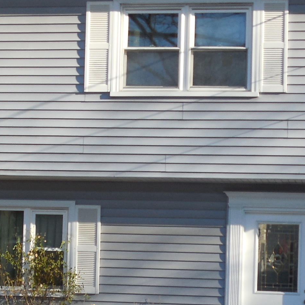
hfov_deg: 14.1
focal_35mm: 124
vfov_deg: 14.0
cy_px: 198
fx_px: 1236
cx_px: 143
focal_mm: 7.8
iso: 125
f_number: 3.9
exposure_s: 1/400
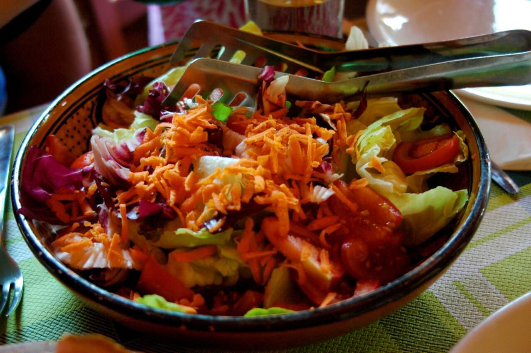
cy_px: 176
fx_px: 774
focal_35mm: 52
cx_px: 266
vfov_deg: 25.7
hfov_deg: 37.9
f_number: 4
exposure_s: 1/50
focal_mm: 35
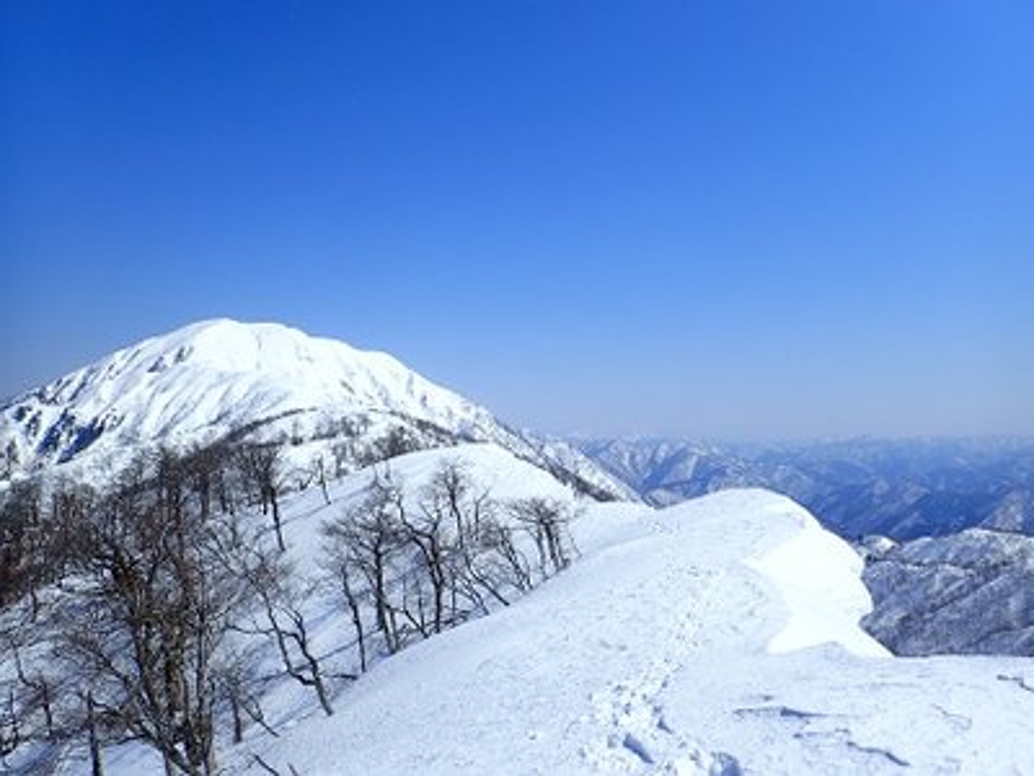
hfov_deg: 69.4
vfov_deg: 54.9
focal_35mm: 25
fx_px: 747
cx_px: 517
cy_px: 388
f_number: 8
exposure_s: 1/400
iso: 100
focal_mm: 4.5
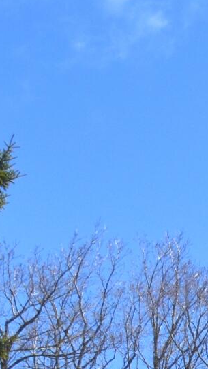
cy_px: 613
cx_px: 775
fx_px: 1706
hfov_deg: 6.0
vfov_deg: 11.6
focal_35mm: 174
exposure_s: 1/400
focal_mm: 20
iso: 200
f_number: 10
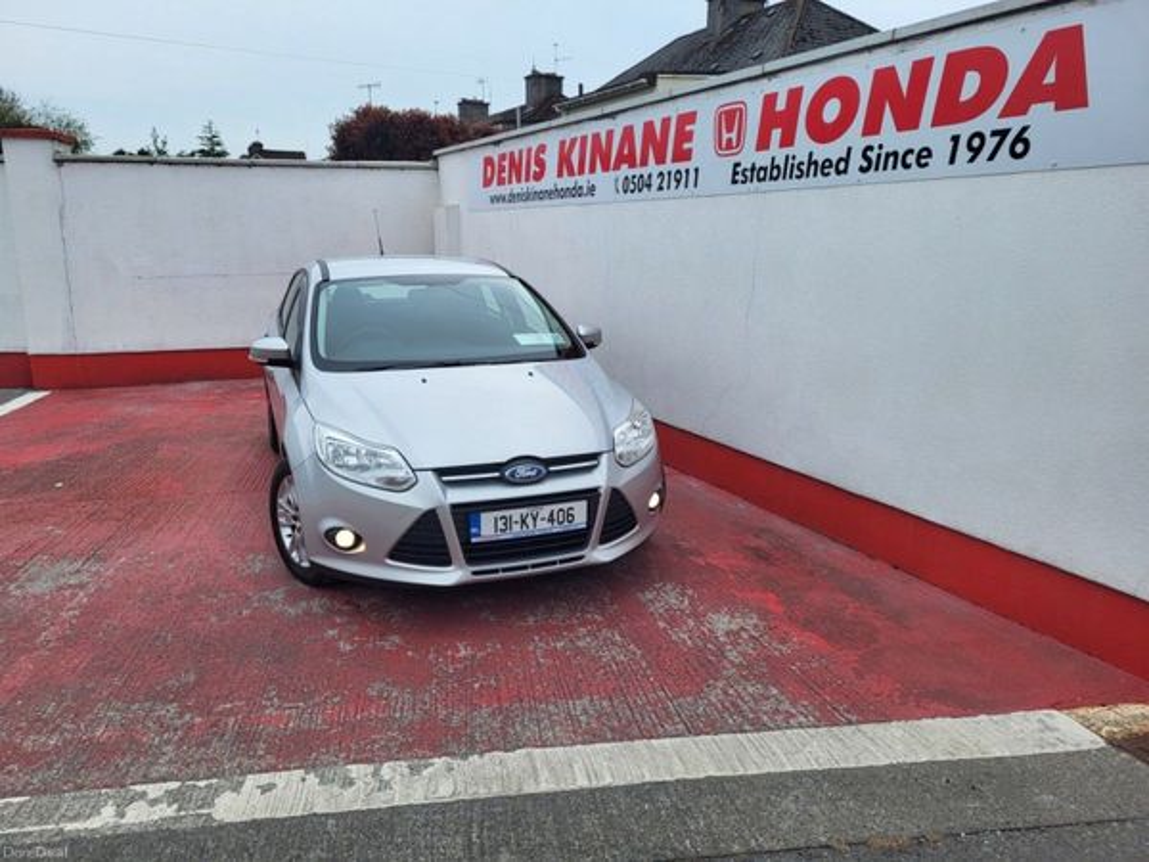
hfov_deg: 67.3
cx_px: 574
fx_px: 863
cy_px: 431
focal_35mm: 26
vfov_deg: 53.1
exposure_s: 1/902
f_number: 1.8
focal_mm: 5.4
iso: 40
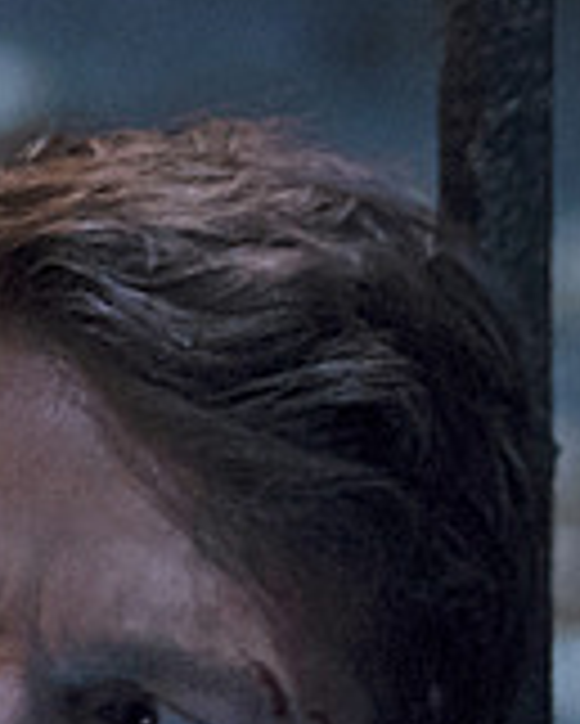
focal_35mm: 828
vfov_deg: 2.3
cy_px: 1021
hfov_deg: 1.9
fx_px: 17750
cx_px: -463
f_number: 4
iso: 8000
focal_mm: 182
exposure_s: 1/250
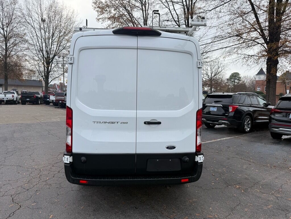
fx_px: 202
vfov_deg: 56.8
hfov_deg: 71.6
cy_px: 110
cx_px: 146
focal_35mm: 24
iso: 80
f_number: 1.78
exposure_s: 1/813
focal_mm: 6.76
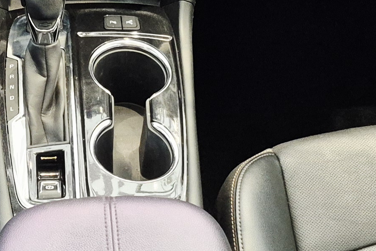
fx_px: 1117
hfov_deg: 18.9
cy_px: 71
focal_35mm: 107
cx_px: 76
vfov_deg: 12.8
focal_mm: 5.4
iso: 640
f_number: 1.8
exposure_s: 1/100
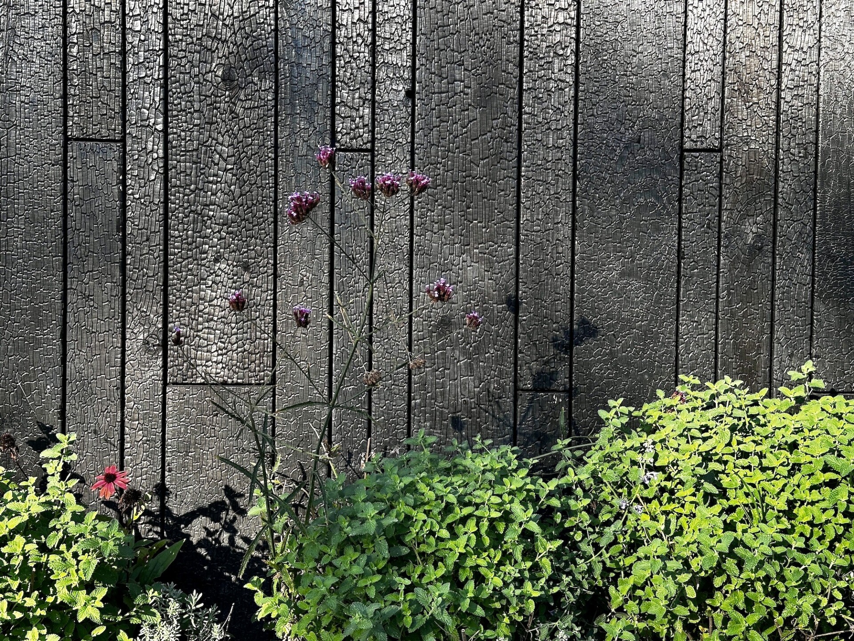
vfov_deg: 30.3
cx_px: 427
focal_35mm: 48
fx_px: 1184
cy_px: 320
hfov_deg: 39.7
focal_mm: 6.86
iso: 64
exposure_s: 1/463
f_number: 1.78
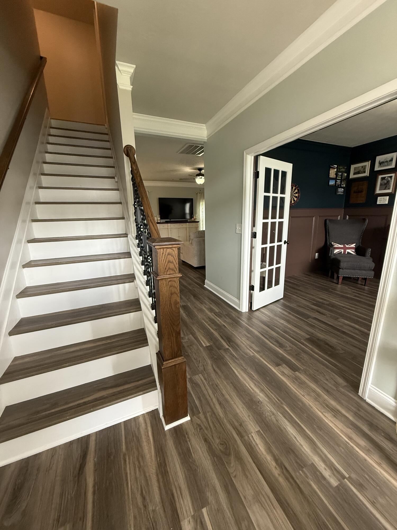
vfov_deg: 102.1
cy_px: 265
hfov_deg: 85.7
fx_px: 214
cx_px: 198
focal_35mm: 14
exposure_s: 1/120
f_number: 2.2
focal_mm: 2.22
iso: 320
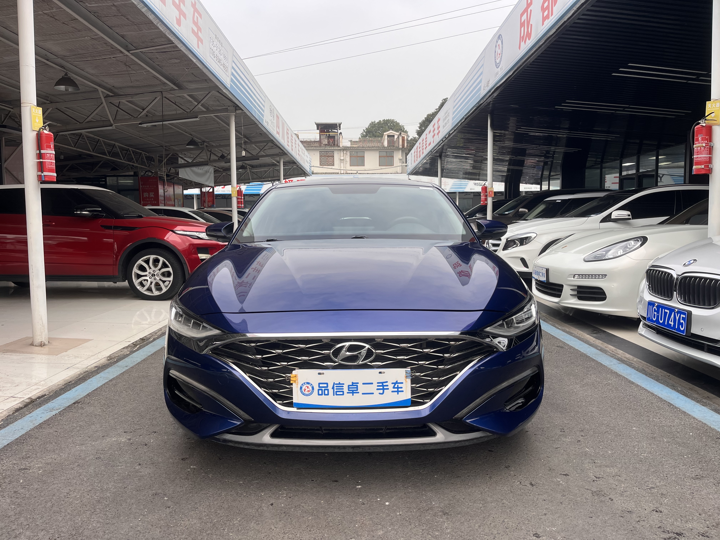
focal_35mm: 26
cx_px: 360
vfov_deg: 53.1
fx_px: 541
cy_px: 270
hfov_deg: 67.3
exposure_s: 1/1163
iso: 50
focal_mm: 5.1
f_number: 1.6
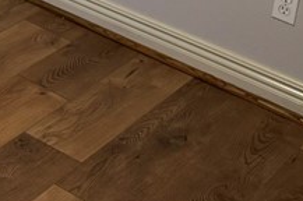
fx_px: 992
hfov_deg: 15.8
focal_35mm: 118
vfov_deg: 10.0
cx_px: -170
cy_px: -292
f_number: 1.78
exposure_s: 1/121
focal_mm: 6.76
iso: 200
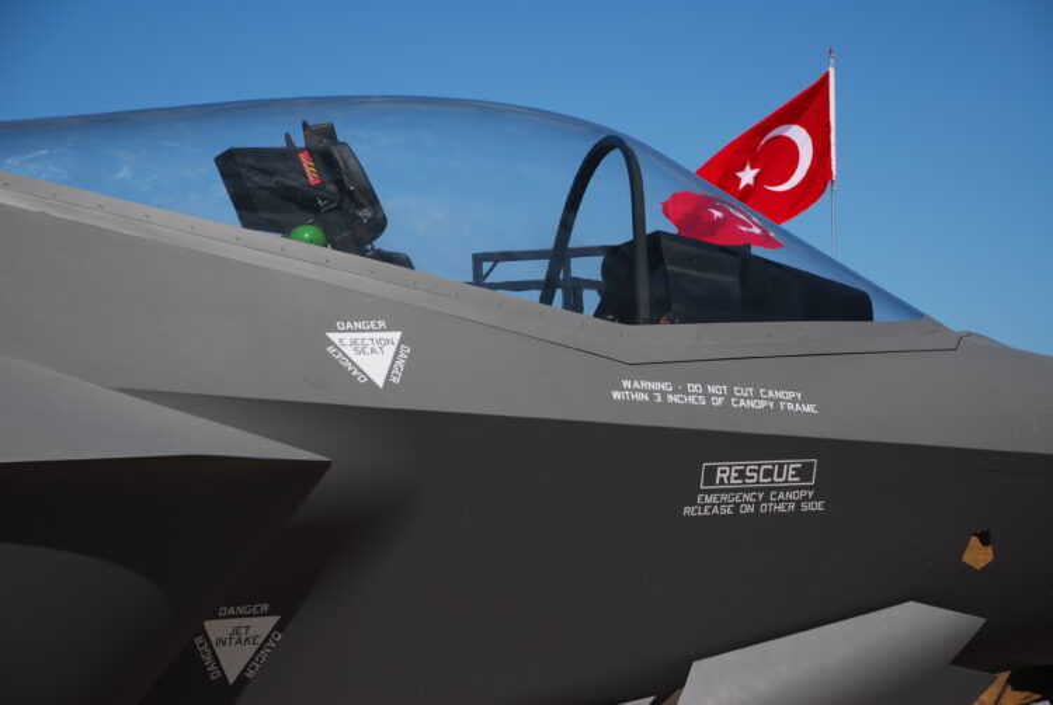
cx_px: 526
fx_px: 3075
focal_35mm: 105
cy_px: 352
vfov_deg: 13.1
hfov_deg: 19.4
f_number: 5.6
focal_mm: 70
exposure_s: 1/750
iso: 100
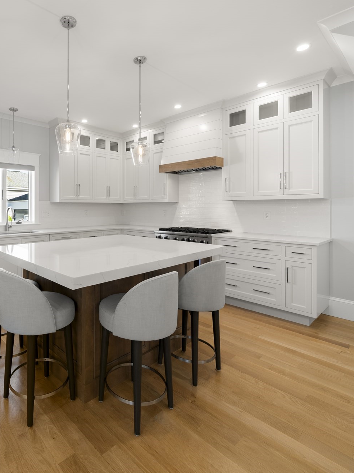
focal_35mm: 18
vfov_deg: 87.8
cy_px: 231
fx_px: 246
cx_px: 96
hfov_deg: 67.7
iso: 320
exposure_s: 1/10
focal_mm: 12
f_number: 8
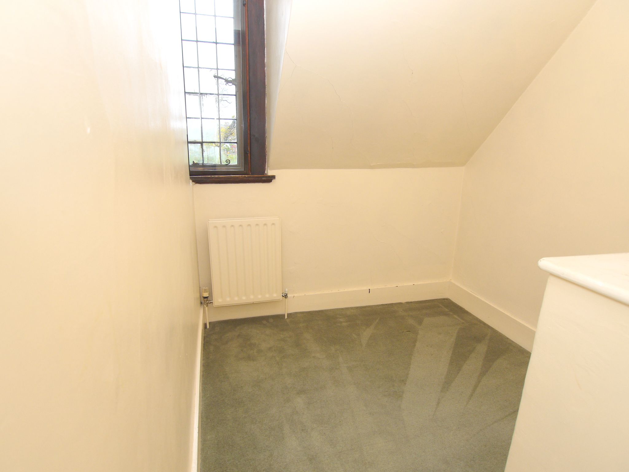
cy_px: 236
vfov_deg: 71.6
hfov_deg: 87.8
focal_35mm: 18
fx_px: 327
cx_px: 314
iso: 100
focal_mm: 9
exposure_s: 1/60
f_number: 4
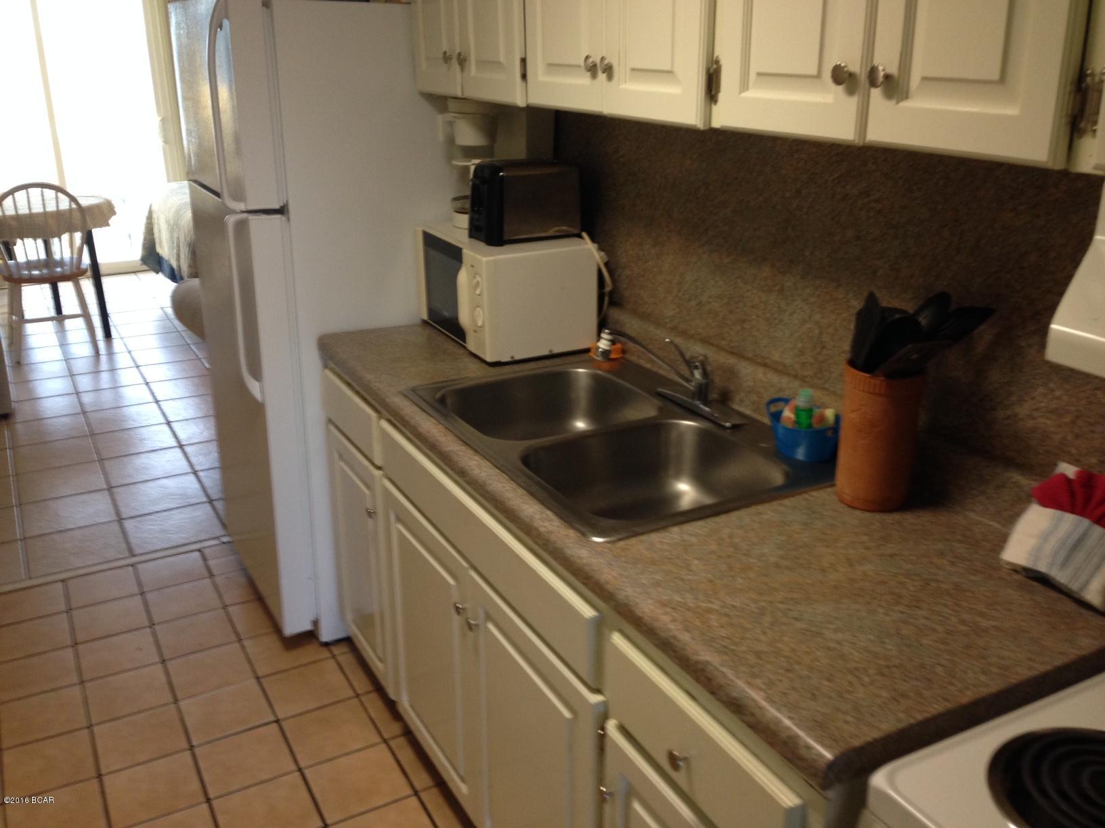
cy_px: 414
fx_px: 1053
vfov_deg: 42.9
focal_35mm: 33
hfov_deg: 55.4
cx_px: 552
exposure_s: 1/20
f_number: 2.4
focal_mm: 4.12
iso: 100
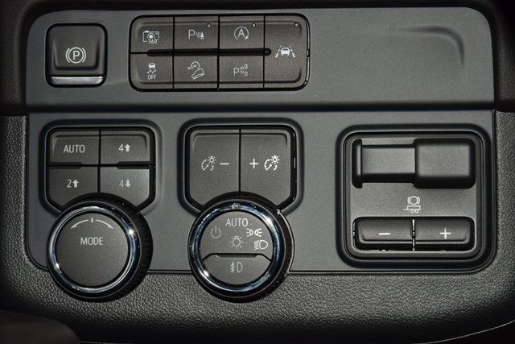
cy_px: 172
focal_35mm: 105
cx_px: 258
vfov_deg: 13.0
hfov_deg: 19.5
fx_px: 1502
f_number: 8
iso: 100
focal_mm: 70
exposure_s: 1/125
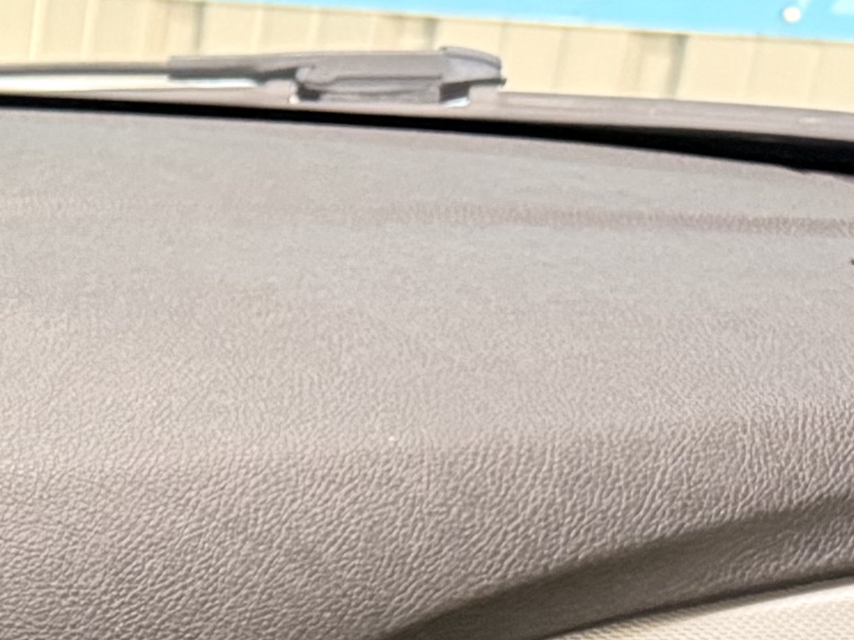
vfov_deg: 10.8
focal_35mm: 130
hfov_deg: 12.5
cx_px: -1085
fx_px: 3207
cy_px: 1073
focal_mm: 6.76
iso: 640
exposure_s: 1/33
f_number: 1.78
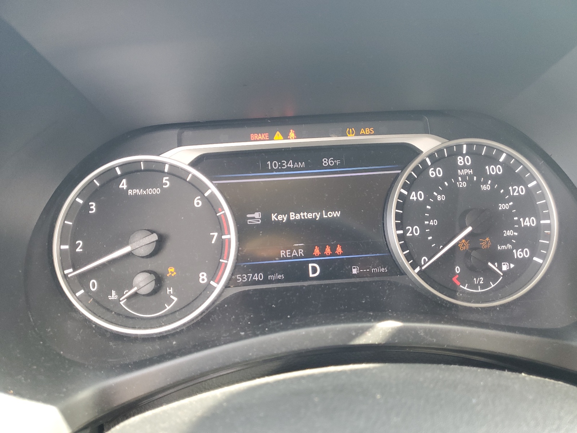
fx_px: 433
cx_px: 288
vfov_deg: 53.1
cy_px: 216
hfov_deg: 67.3
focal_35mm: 26
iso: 86
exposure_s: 1/60.2
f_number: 1.5
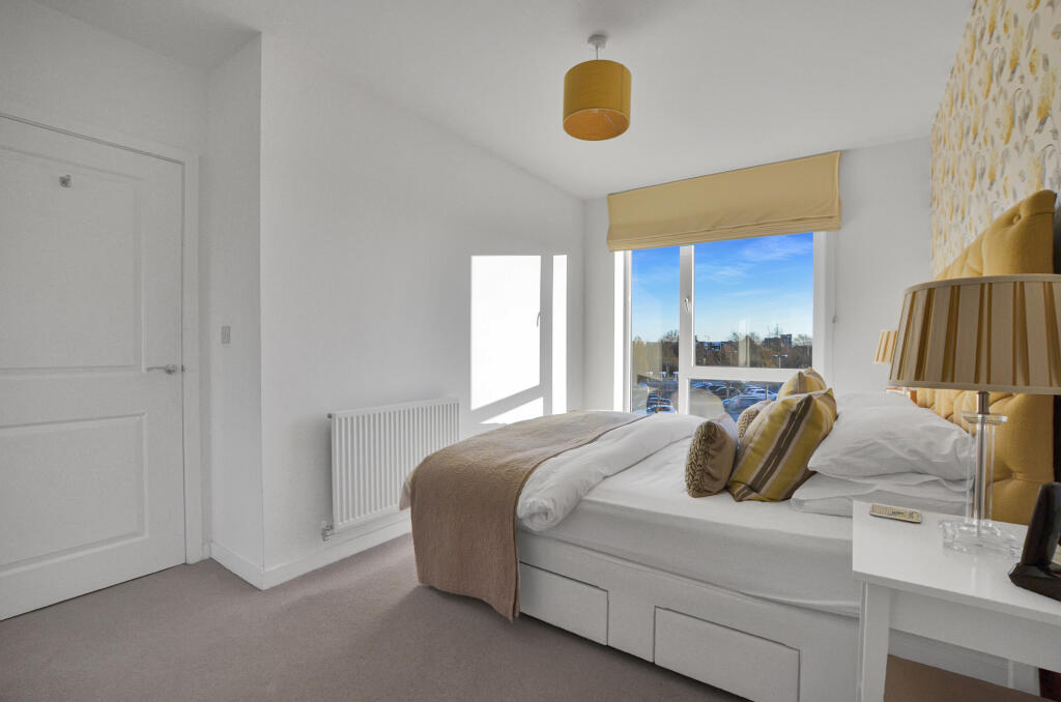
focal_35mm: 15
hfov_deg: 100.5
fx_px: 441
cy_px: 351
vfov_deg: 77.1
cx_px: 530
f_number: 8
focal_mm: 10
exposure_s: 1/200
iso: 640
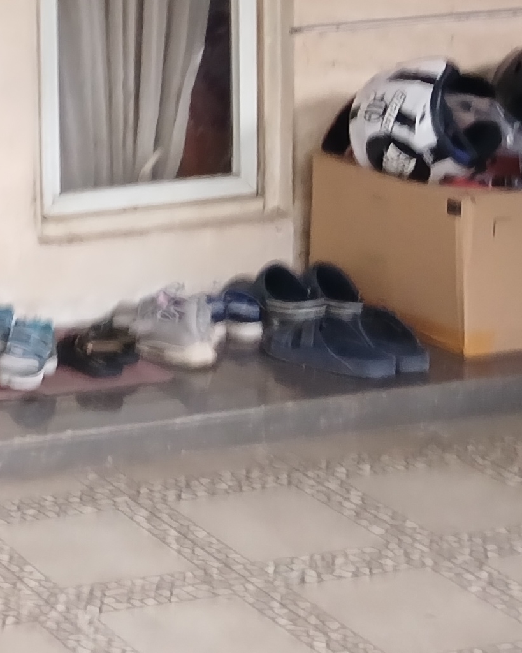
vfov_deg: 17.7
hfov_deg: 12.5
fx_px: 2028
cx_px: -597
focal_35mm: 105
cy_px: -45
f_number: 1.8
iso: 250
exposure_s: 1/25
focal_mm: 4
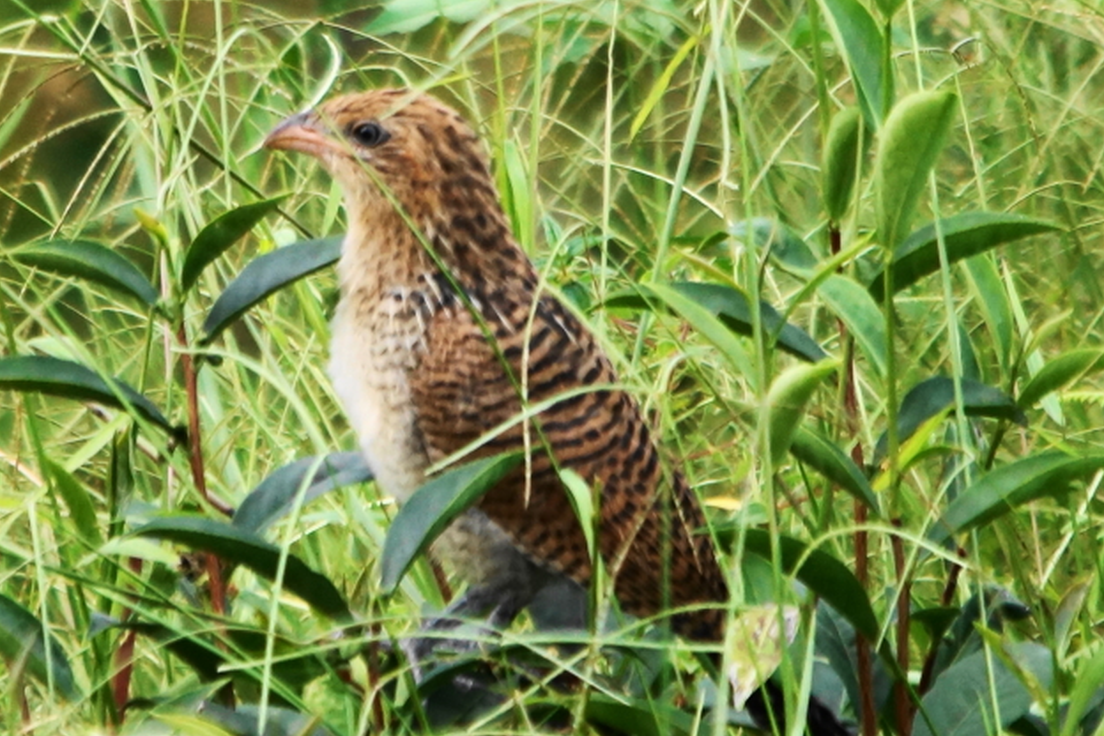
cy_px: 418
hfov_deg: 2.3
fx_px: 27629
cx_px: 548
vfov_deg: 1.5
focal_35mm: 901
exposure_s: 1/250
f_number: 6.3
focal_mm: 500
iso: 400
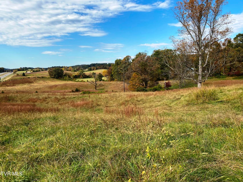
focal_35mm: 26
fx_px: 183
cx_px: 122
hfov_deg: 67.3
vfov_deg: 53.1
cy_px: 91
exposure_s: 1/1927
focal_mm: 4.25
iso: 32
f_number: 1.8
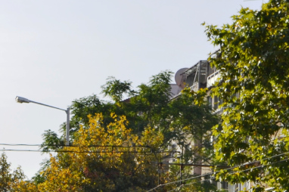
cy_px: 269
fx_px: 1476
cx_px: -150
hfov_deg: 10.8
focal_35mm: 184
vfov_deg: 7.3
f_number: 8
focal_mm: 36
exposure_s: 1/250
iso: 100
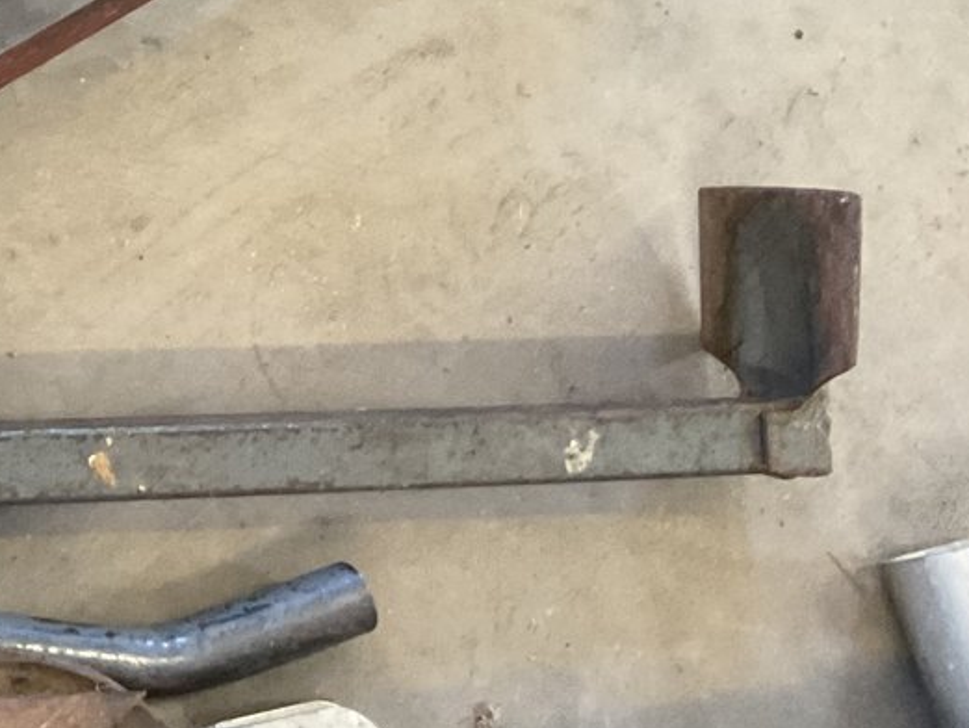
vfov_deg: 17.3
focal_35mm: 84
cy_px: 38
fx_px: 2352
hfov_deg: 20.9
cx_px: -331
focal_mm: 3
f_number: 1.8
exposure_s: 1/30
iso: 400
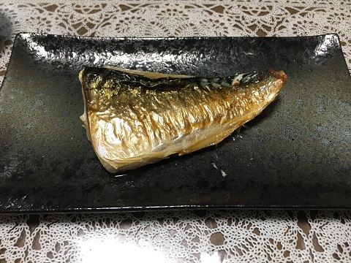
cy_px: 132
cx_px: 176
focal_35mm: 29
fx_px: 294
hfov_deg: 61.7
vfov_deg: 48.2
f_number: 2.2
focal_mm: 4.15
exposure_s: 1/30
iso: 125
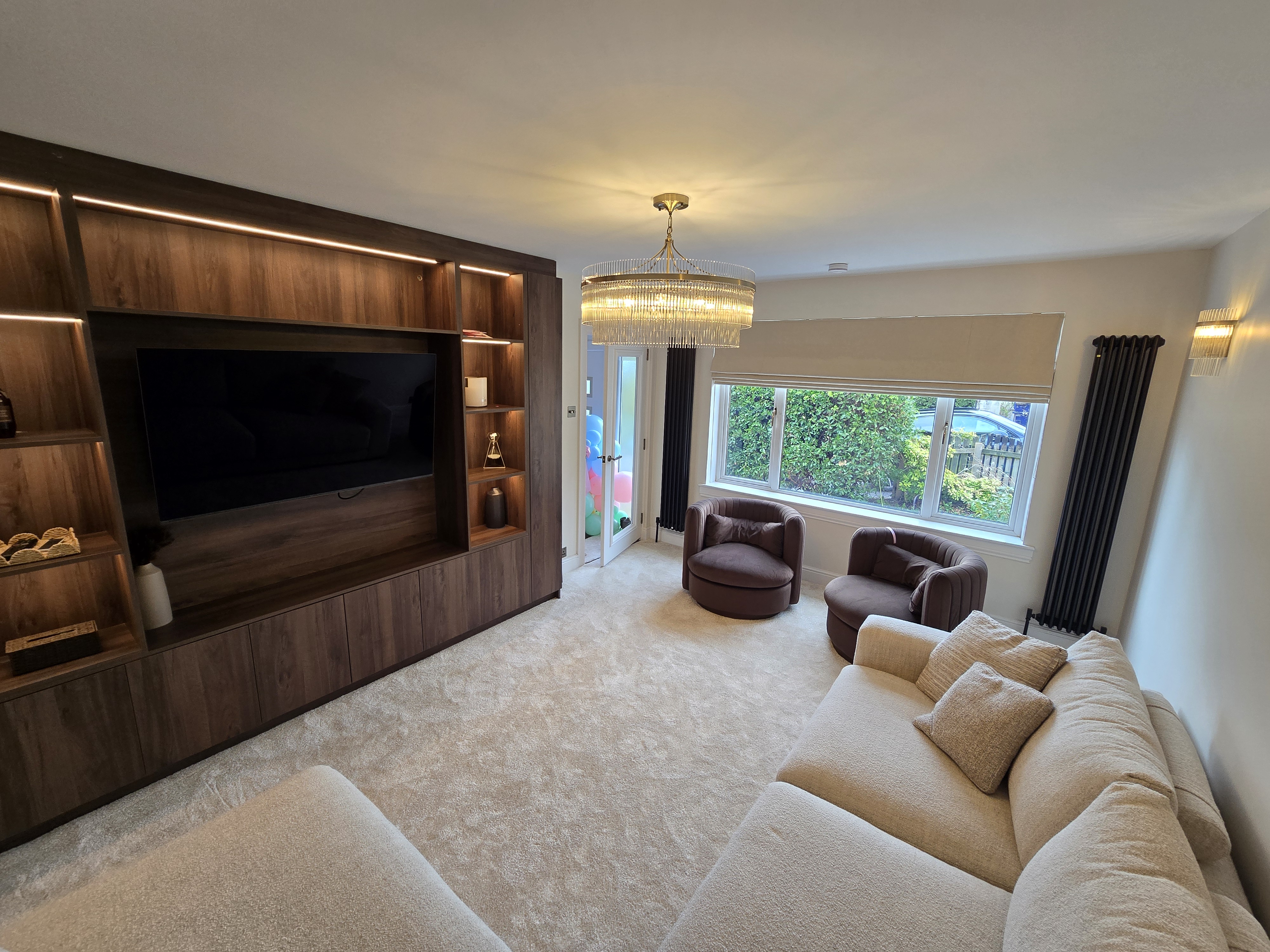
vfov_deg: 89.9
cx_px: 635
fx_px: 477
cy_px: 476
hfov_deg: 106.2
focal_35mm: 13
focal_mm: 2.2
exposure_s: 1/52.3
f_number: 2.2
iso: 64
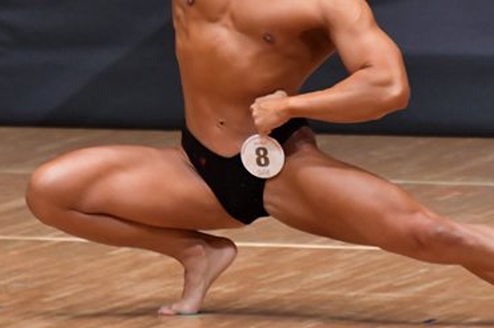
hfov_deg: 2.6
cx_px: 274
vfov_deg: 1.7
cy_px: 67
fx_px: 10762
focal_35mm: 785
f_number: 5.6
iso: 6400
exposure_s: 1/400
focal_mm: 250
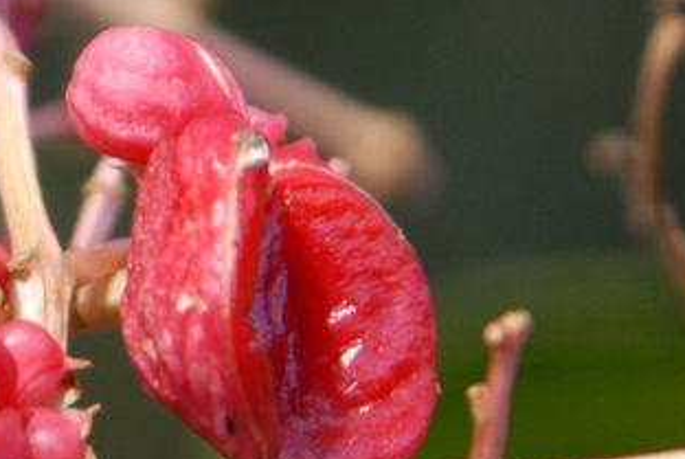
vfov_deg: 0.9
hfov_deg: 1.4
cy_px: 100
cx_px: -64
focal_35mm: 1475
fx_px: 28105
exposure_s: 1/125
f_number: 6.3
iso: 400
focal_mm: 300
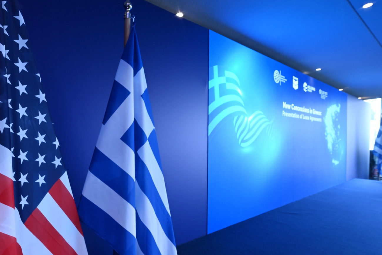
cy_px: 146
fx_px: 233
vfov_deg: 57.0
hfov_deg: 78.0
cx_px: 160
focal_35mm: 22
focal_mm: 14
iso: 720
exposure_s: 1/60
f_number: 4.5
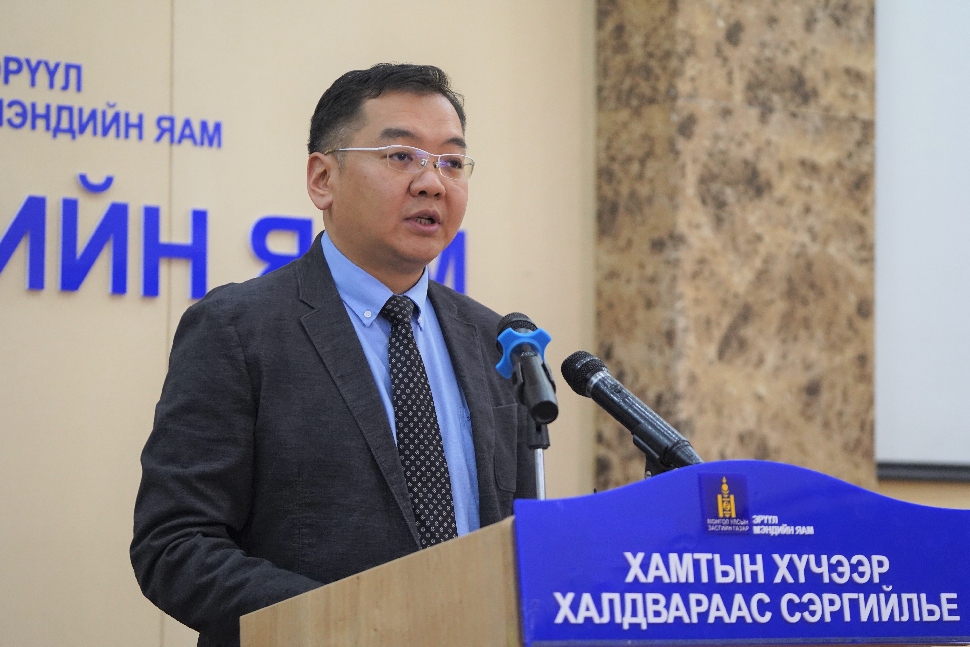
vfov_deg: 13.0
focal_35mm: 105
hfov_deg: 19.5
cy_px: 324
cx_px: 488
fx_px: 2829
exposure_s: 1/160
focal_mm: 104
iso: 3200
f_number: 4
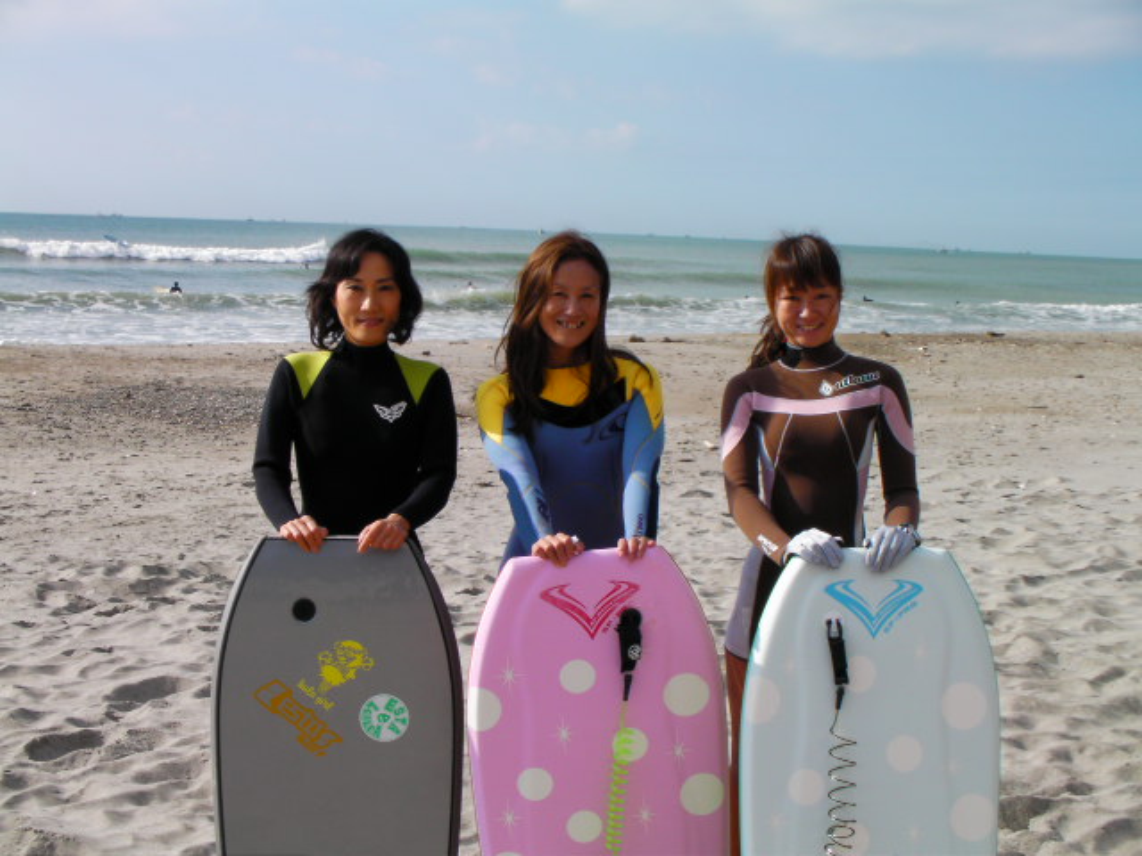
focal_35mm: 60
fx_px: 1979
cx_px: 571
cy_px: 428
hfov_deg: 32.2
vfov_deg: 24.4
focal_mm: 10.1
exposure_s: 1/380
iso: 50
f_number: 4.6
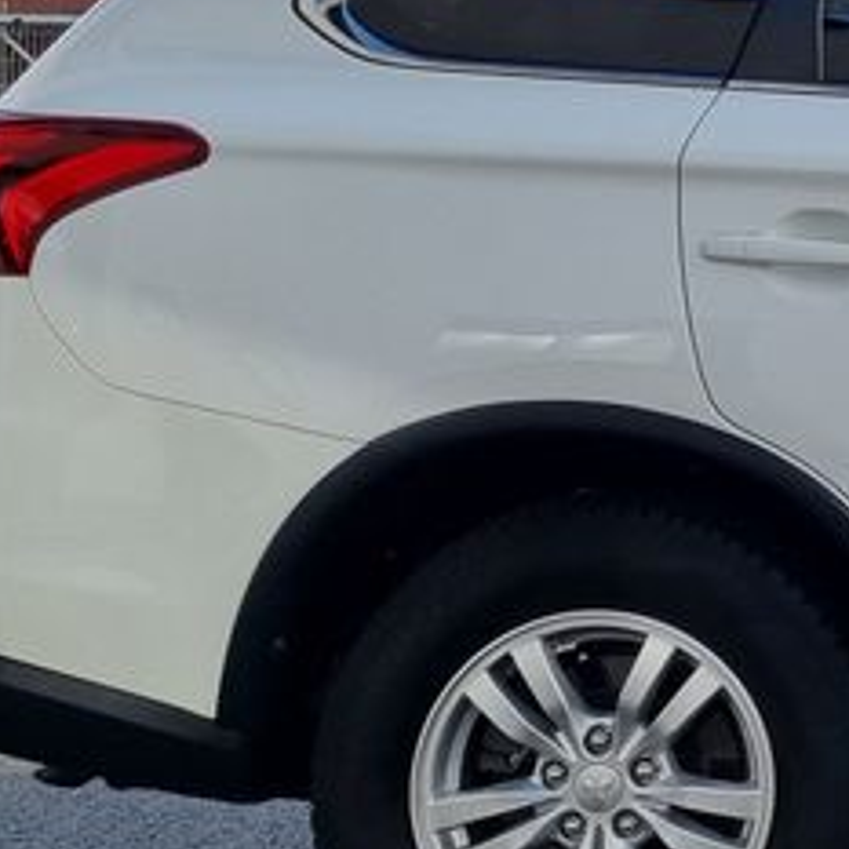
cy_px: 80
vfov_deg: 17.0
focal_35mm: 101
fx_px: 2803
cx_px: 1651
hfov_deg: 14.5
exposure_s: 1/1388
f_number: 1.8
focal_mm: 5.4
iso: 50
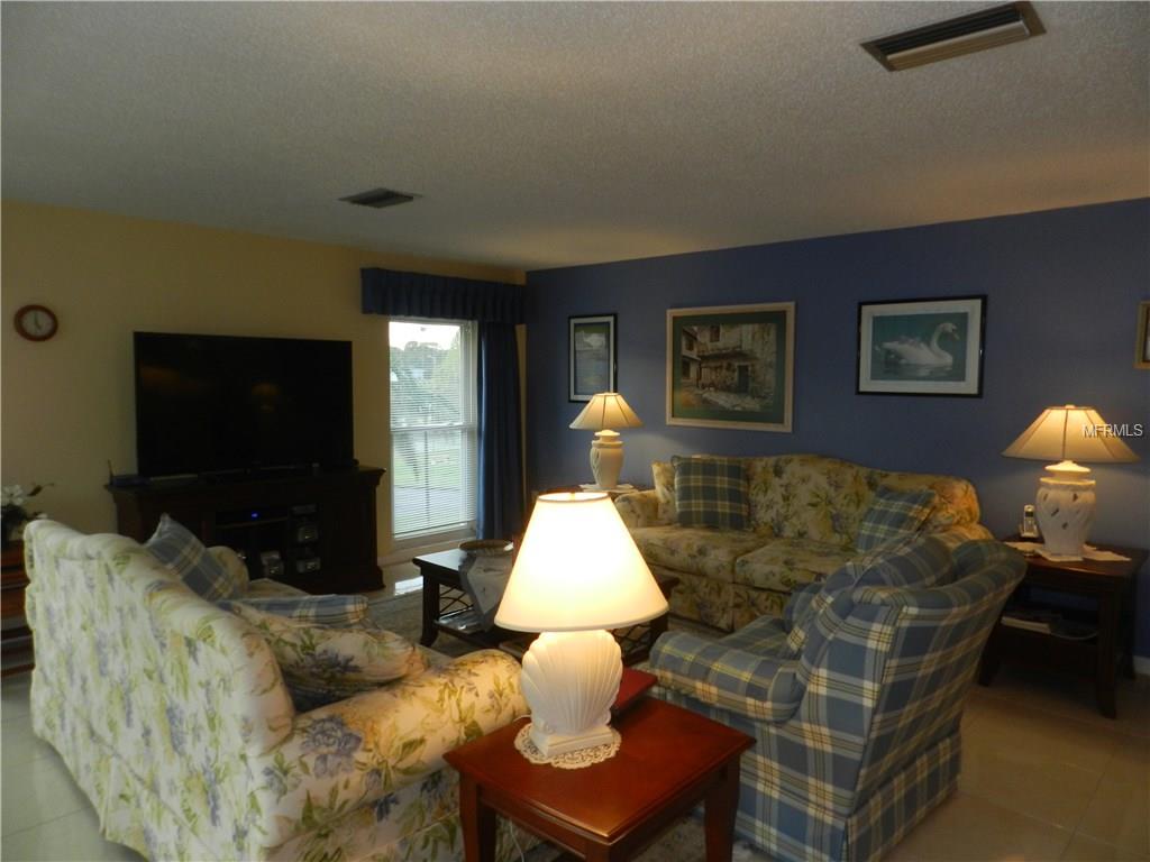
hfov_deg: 73.9
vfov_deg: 58.9
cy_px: 431
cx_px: 575
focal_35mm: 23
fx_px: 764
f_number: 3.4
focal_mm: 4
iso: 200
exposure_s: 1/30
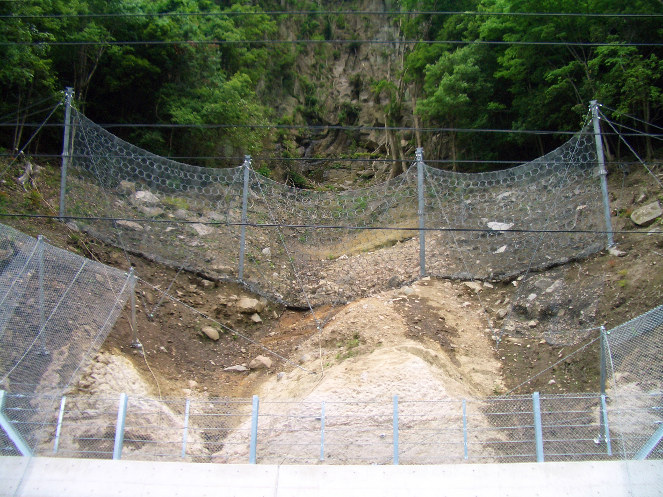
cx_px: 332
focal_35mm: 35
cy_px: 248
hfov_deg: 52.6
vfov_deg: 40.7
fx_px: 670
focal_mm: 5.8
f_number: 2.6
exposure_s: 1/320
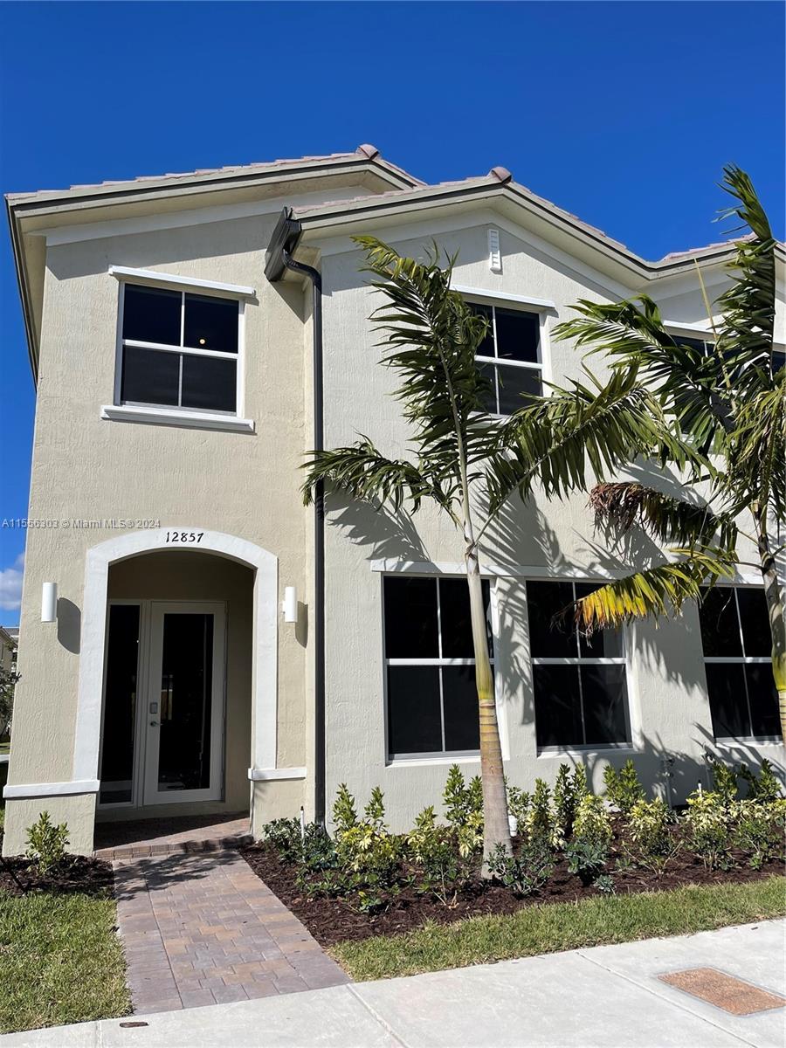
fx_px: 757
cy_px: 524
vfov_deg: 69.4
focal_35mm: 25
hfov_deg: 54.9
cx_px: 393
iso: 32
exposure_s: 1/6579
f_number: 1.6
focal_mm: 5.1
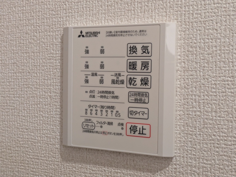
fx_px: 348
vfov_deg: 28.6
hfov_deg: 37.5
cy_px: 88
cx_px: 118
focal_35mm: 51
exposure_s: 1/120
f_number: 1.89
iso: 459
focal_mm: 5.43
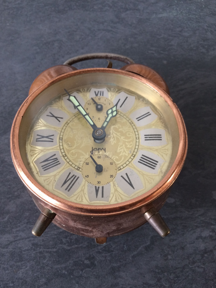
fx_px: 250
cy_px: 147
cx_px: 105
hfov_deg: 46.8
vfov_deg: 60.0
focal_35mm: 30
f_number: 2.2
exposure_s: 1/33
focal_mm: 4.15
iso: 125
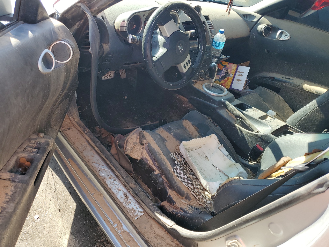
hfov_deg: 67.3
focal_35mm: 26
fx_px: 247
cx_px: 164
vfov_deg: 53.1
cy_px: 124
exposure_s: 1/500
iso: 50
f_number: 1.5
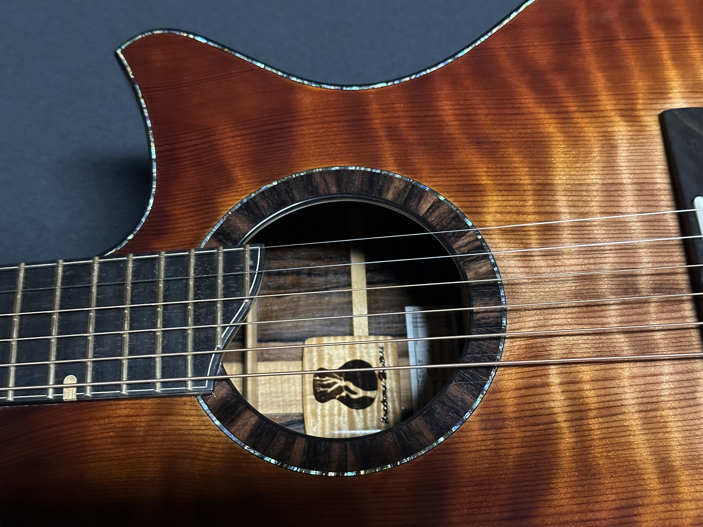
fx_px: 975
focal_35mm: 48
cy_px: 264
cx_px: 352
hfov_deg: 39.7
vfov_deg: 30.3
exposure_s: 1/30
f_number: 1.78
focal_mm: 6.86
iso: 640
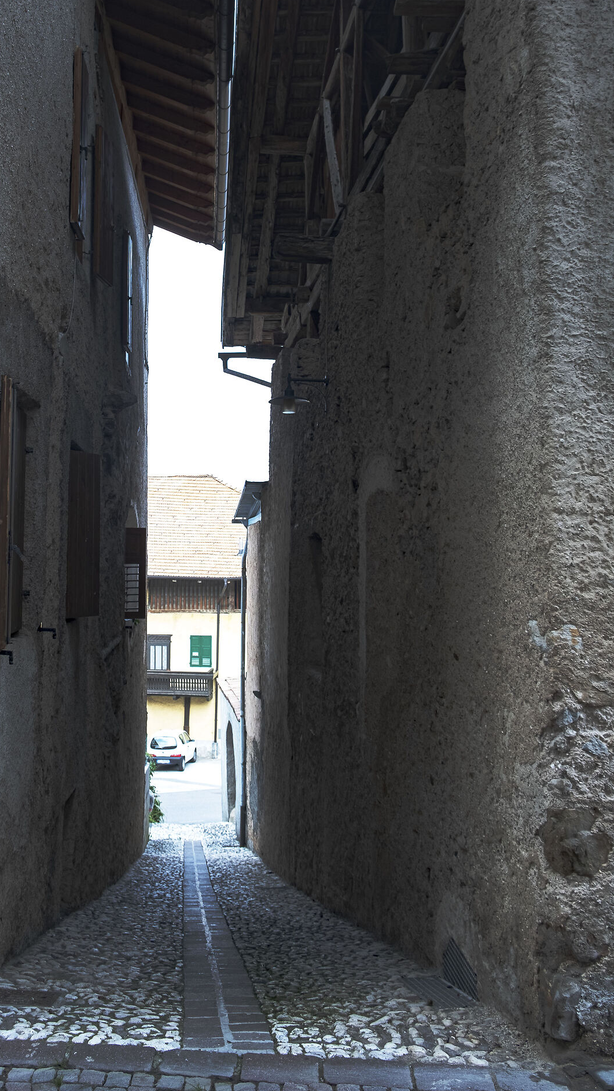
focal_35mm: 36
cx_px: 205
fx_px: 1042
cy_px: 404
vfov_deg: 54.6
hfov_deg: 32.6
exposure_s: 1/60
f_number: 4.5
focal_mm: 18
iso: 320
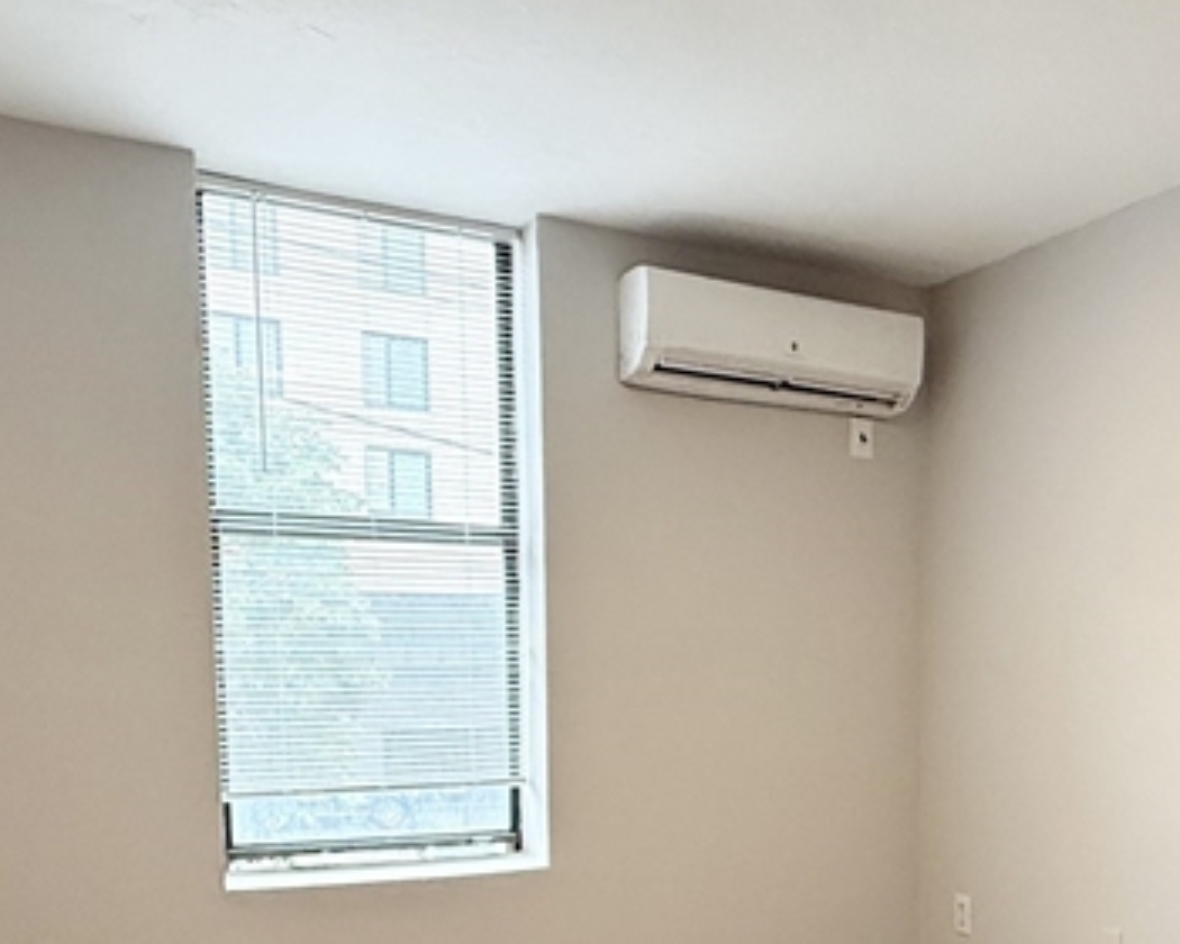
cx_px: 931
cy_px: 816
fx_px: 1397
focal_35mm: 40
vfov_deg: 35.5
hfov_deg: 43.8
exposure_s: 1/120
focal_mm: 2.22
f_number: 2.2
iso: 160
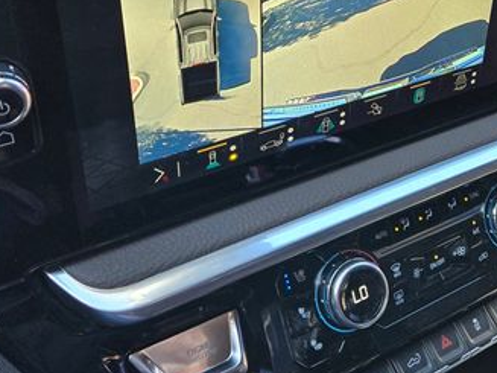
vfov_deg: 31.2
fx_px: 646
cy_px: 67
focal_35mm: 45
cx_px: 345
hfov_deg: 41.4
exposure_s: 1/180
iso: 160
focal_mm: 5.4
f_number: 1.8
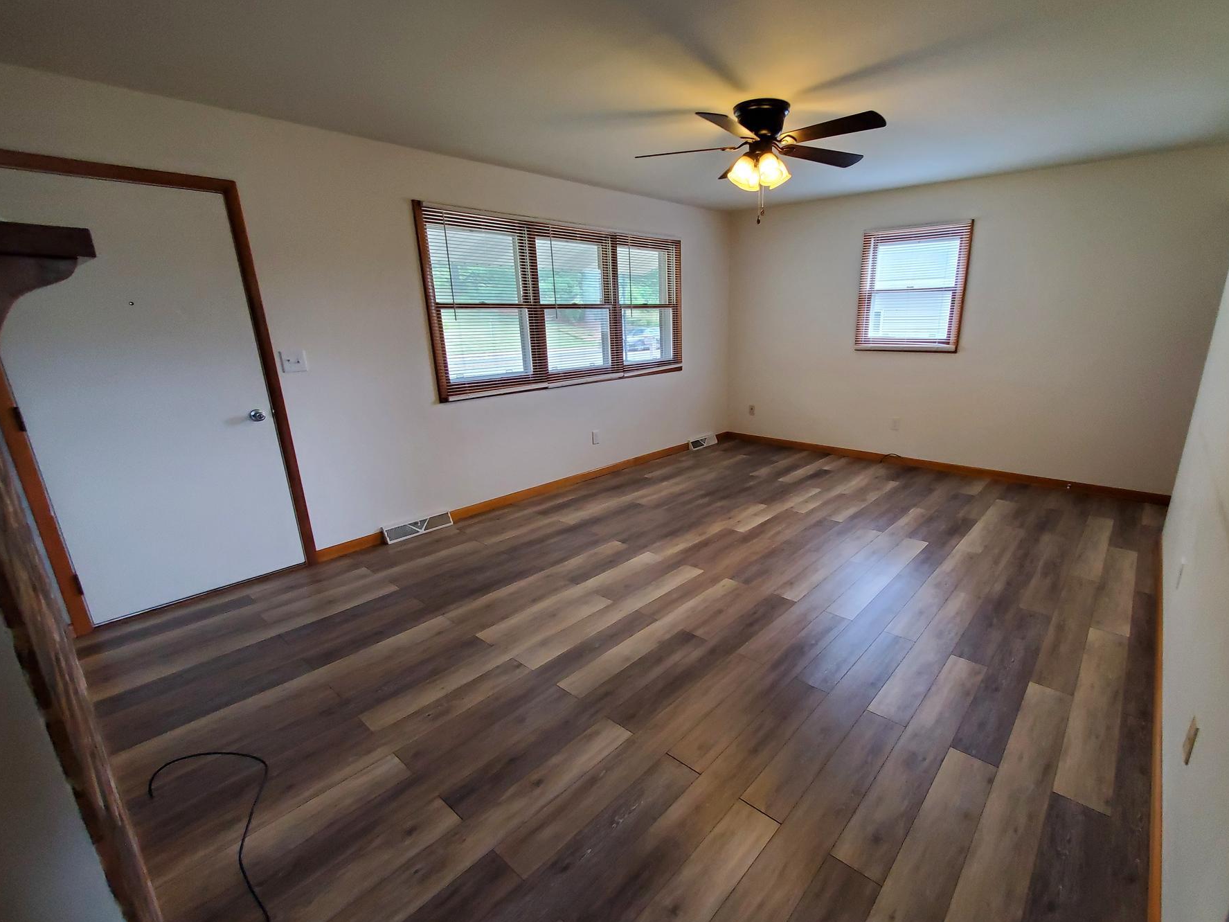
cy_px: 476
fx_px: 533
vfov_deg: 81.7
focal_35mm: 15
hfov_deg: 97.6
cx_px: 694
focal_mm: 1.8
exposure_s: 1/60
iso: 250
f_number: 2.2
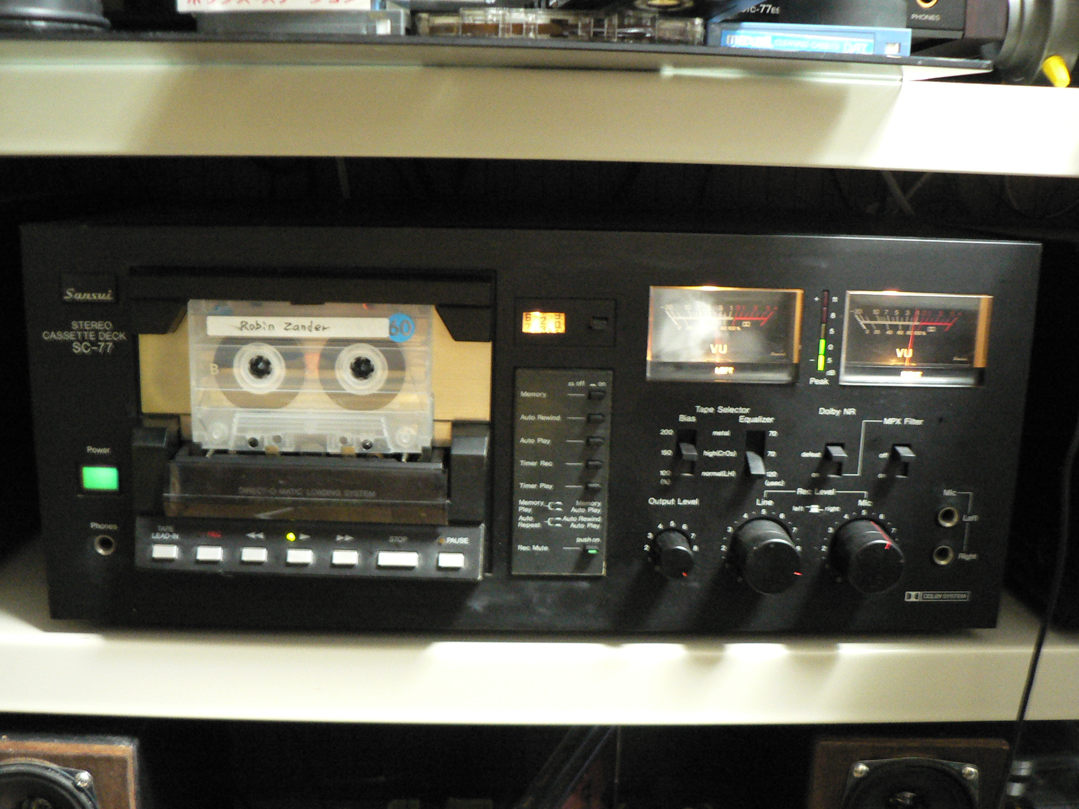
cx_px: 540
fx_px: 1122
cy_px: 404
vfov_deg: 39.7
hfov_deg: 51.4
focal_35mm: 36
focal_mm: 6
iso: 400
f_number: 2.8
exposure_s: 1/4
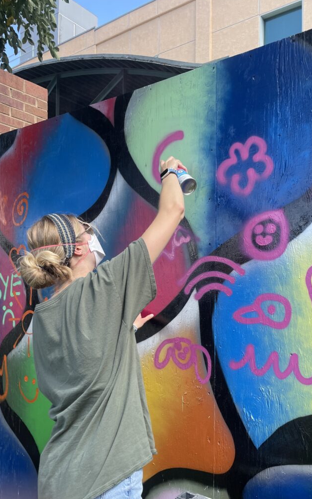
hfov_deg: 44.5
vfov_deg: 66.5
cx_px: 155
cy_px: 247
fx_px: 381
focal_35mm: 28
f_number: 1.6
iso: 32
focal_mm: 4.2
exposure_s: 1/438
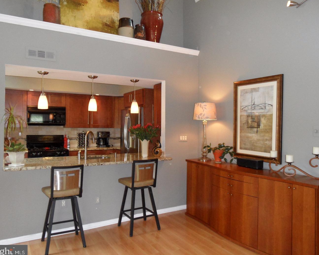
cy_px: 126
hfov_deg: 66.0
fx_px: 246
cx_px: 162
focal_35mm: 26
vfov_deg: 54.9
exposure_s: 1/30
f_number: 3.2
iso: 320
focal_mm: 3.9
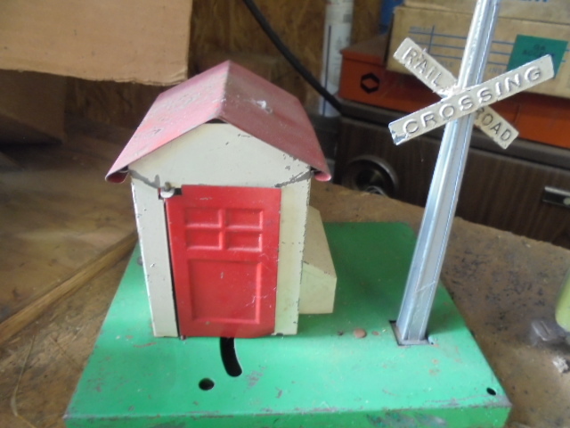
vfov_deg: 53.1
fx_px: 428
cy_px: 214
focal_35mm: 26
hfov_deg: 67.3
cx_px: 285
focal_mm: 4.6
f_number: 3.5
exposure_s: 1/30
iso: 400
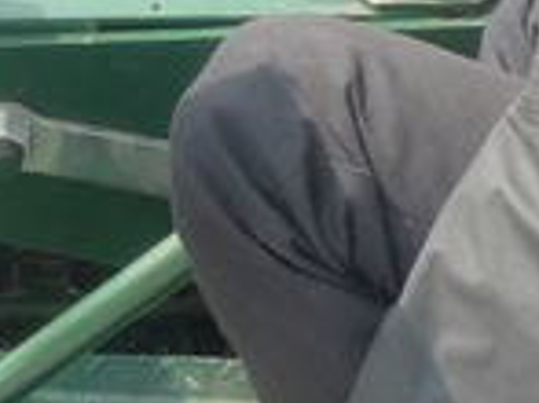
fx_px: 2800
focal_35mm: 180
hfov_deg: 10.9
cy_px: -191
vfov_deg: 8.1
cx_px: 51
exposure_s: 1/500
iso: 100
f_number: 2.8
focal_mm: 5.5
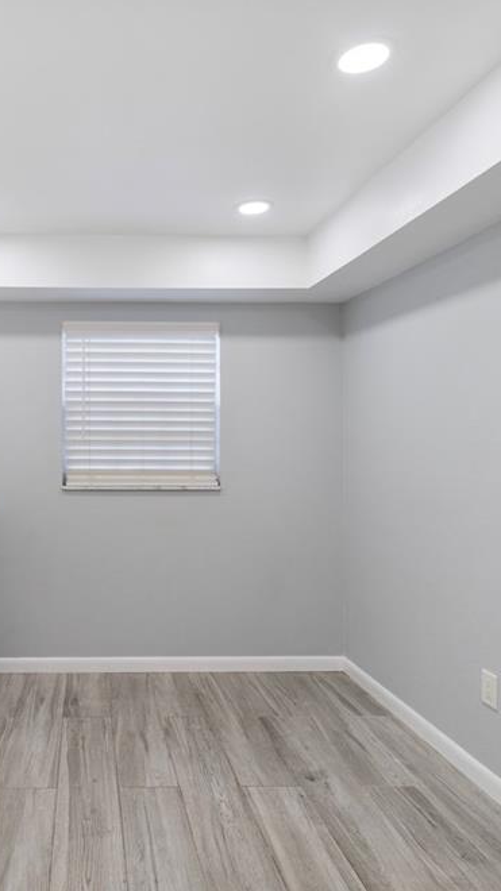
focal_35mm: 26
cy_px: 435
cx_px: 90
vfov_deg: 71.9
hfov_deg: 42.1
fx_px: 614
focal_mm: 16
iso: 400
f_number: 4
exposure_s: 1/160
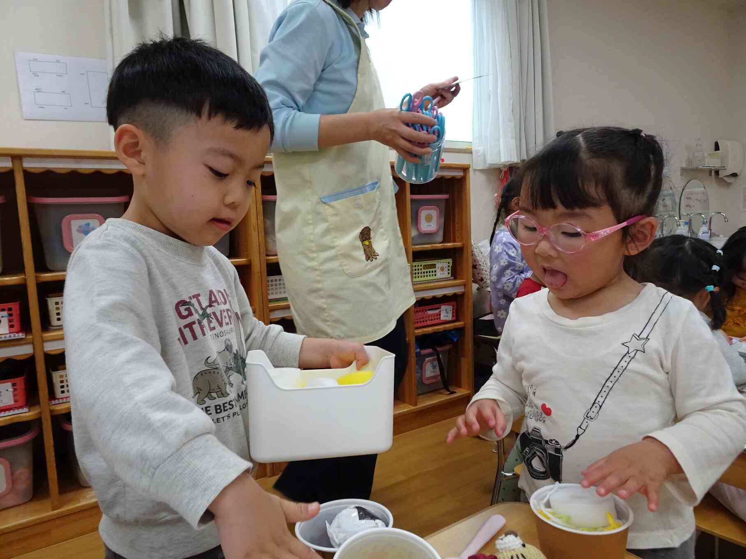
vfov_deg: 56.8
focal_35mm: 24
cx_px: 373
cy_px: 280
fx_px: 517
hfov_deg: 71.6
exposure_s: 1/125
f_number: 3.5
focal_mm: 4.1
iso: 320
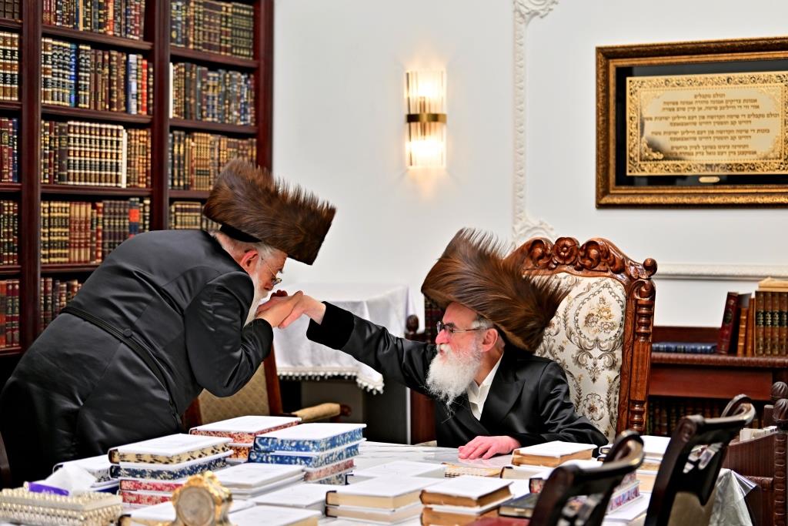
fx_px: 1532
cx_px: 394
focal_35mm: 70
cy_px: 263
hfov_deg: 28.8
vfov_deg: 19.5
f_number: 2.8
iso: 640
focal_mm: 70
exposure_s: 1/500
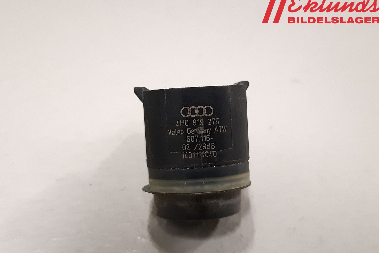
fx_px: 295
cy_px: 138
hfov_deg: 65.5
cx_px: 183
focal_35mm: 28
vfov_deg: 46.4
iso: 320
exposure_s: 1/50
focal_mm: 3.93
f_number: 1.7
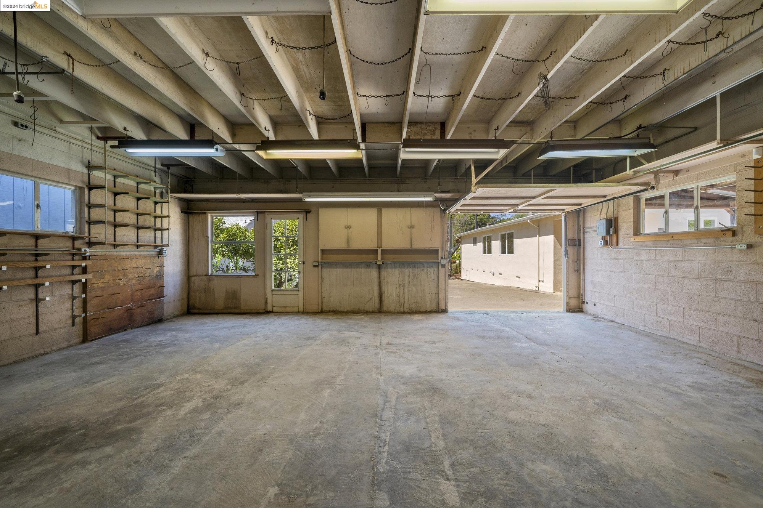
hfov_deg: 108.3
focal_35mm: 13
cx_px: 382
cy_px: 254
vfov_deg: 85.4
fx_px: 275
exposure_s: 1/50
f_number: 8
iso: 640
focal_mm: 13
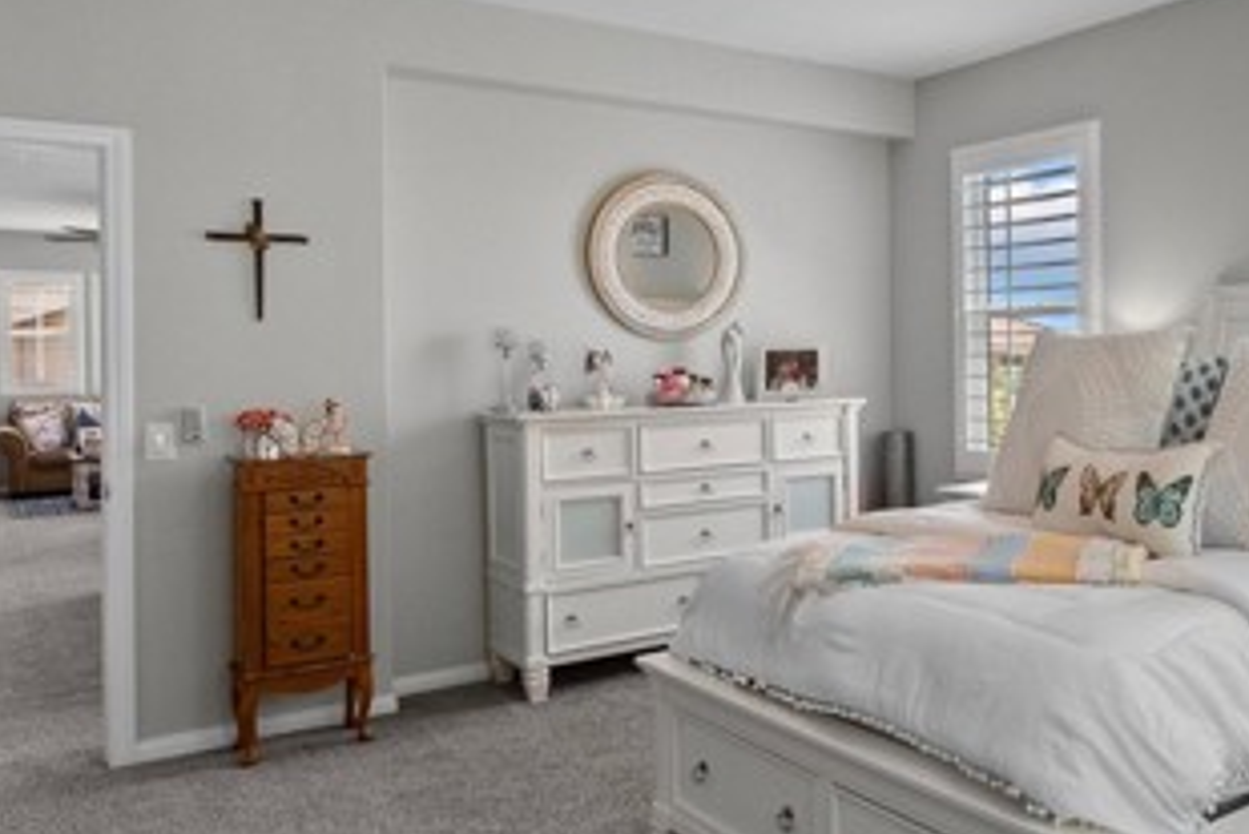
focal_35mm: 33
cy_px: 353
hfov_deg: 52.5
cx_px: 1044
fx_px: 1145
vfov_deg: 39.9
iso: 2000
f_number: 8
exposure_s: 1/30
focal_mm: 16
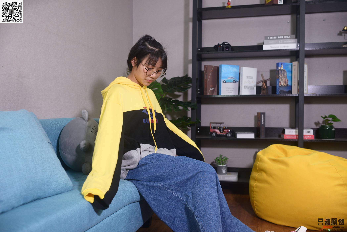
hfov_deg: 54.4
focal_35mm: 35
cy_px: 116
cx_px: 174
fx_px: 337
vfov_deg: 37.9
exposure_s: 1/125
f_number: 5
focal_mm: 35
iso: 800
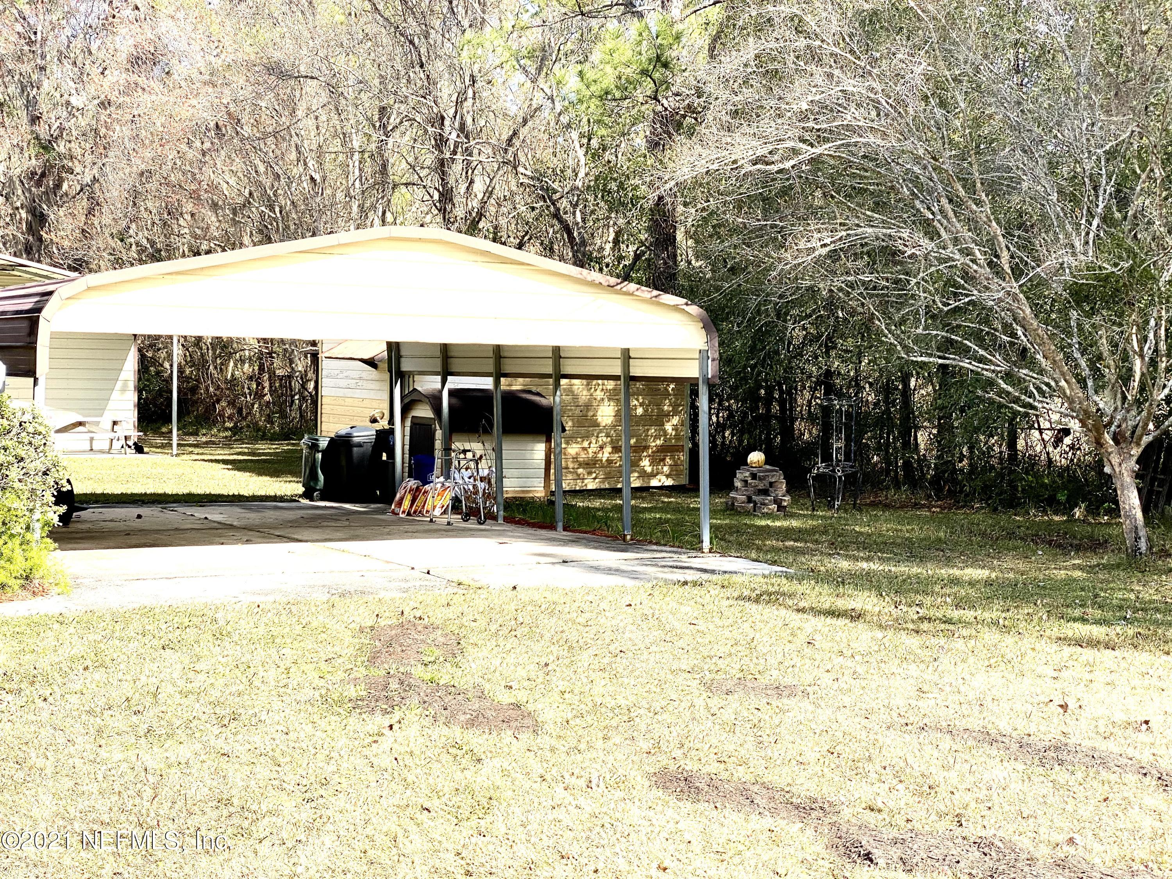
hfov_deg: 36.8
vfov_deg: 28.0
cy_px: 440
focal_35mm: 52
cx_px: 586
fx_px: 1761
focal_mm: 6
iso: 20
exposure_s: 1/1370
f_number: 2
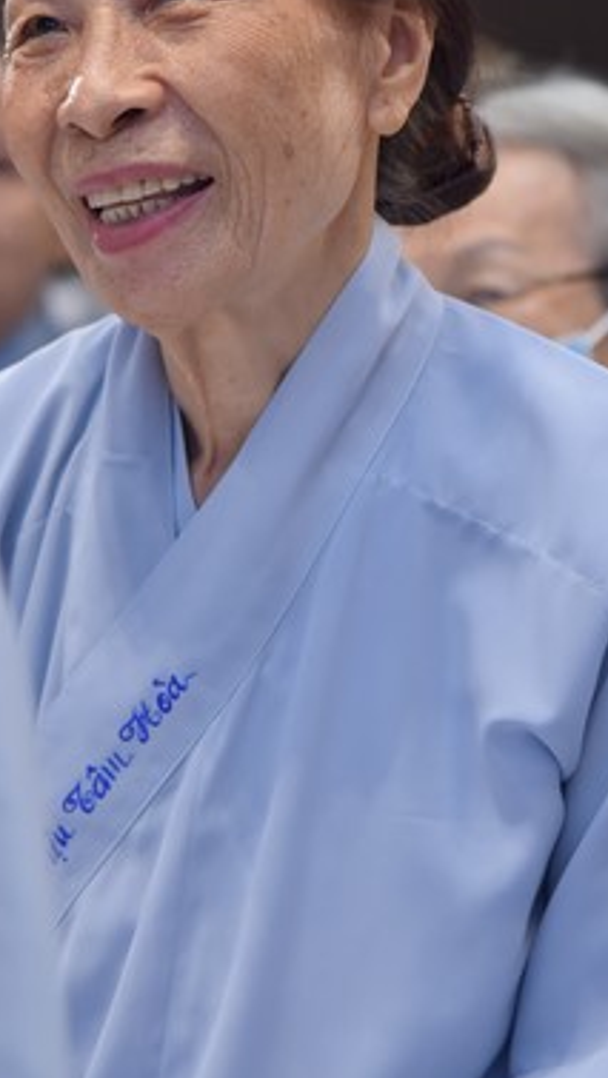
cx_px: 94
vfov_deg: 10.0
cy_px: 442
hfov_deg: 5.6
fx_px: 6182
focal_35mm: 216
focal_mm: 120
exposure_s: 1/125
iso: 1000
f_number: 5
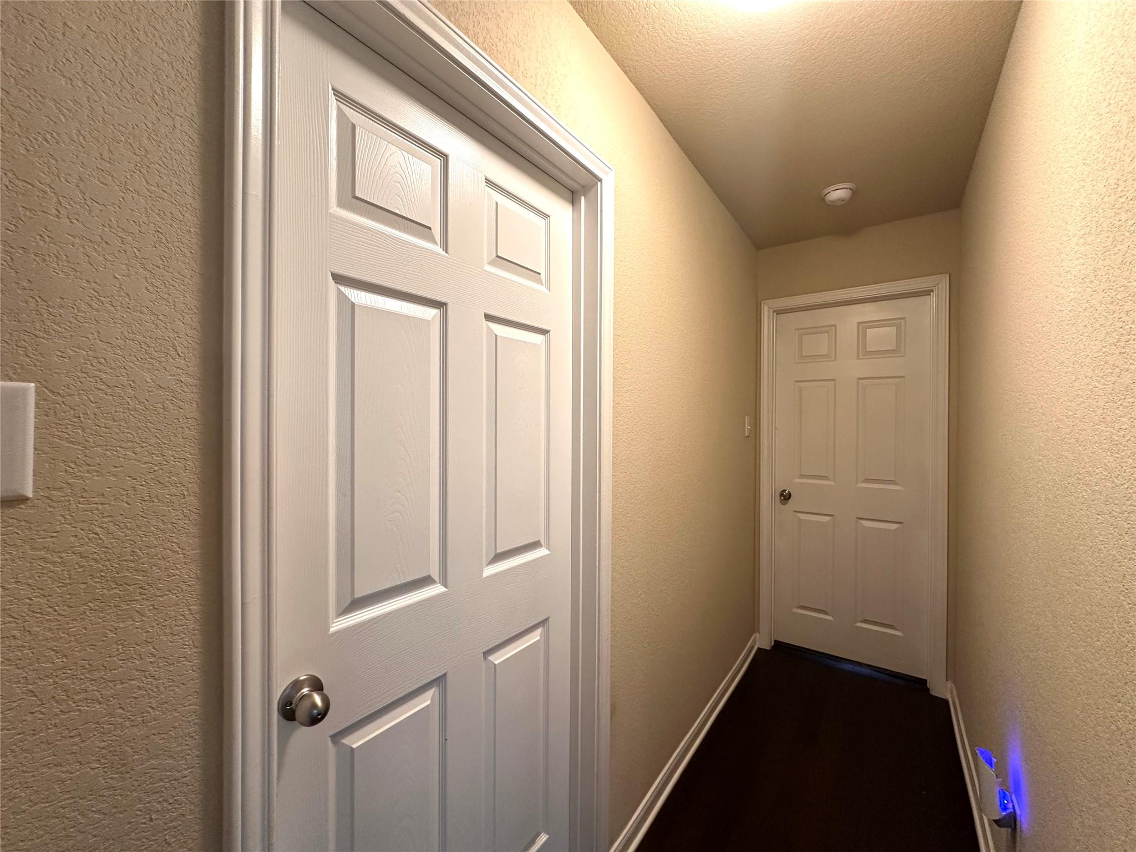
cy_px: 426
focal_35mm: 14
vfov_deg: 85.7
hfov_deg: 102.1
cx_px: 568
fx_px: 459
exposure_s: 1/60
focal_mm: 2.22
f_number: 2.2
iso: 160
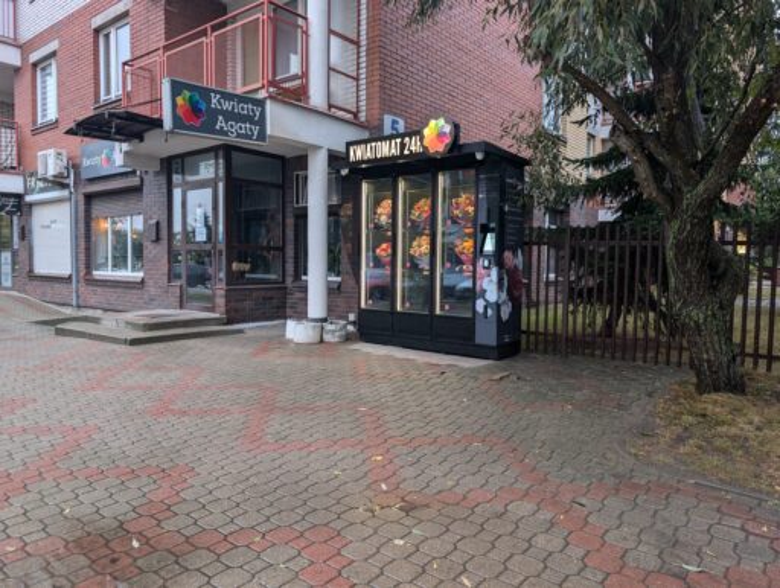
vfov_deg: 57.0
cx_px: 390
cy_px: 294
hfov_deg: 71.5
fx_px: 542
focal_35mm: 24
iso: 37
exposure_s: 1/37.7
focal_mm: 6.9
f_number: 1.68
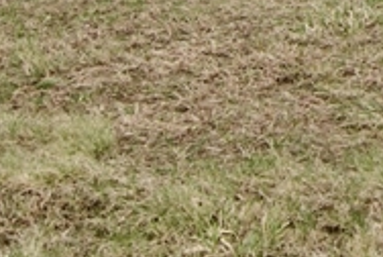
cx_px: 646
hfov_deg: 18.7
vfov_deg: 13.2
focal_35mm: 90
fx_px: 956
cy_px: -258
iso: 320
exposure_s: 1/250
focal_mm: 11
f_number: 7.1
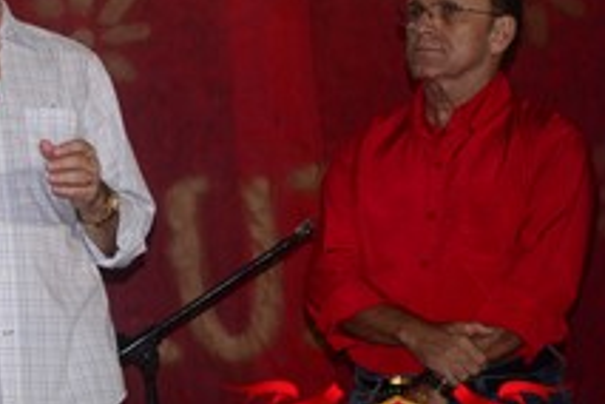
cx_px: -28
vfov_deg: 6.2
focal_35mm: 222
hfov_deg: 9.2
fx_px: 3731
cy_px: 134
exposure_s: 1/100
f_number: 5.3
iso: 800
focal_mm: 70
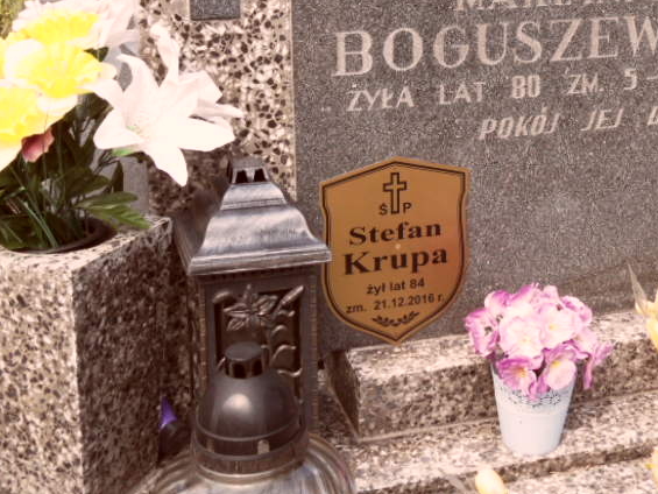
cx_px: 438
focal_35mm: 58
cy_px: 79
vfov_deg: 24.7
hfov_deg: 32.9
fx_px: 1103
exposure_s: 1/180
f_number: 3.4
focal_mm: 5.3
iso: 80
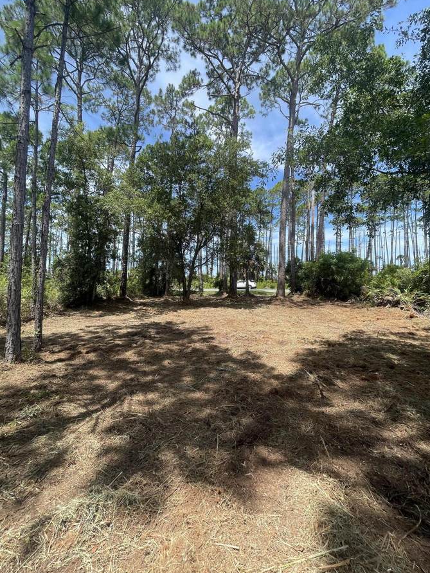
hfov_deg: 85.7
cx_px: 211
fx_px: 232
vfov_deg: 101.9
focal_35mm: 14
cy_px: 268
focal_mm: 1.54
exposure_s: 1/396
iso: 25
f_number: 2.4
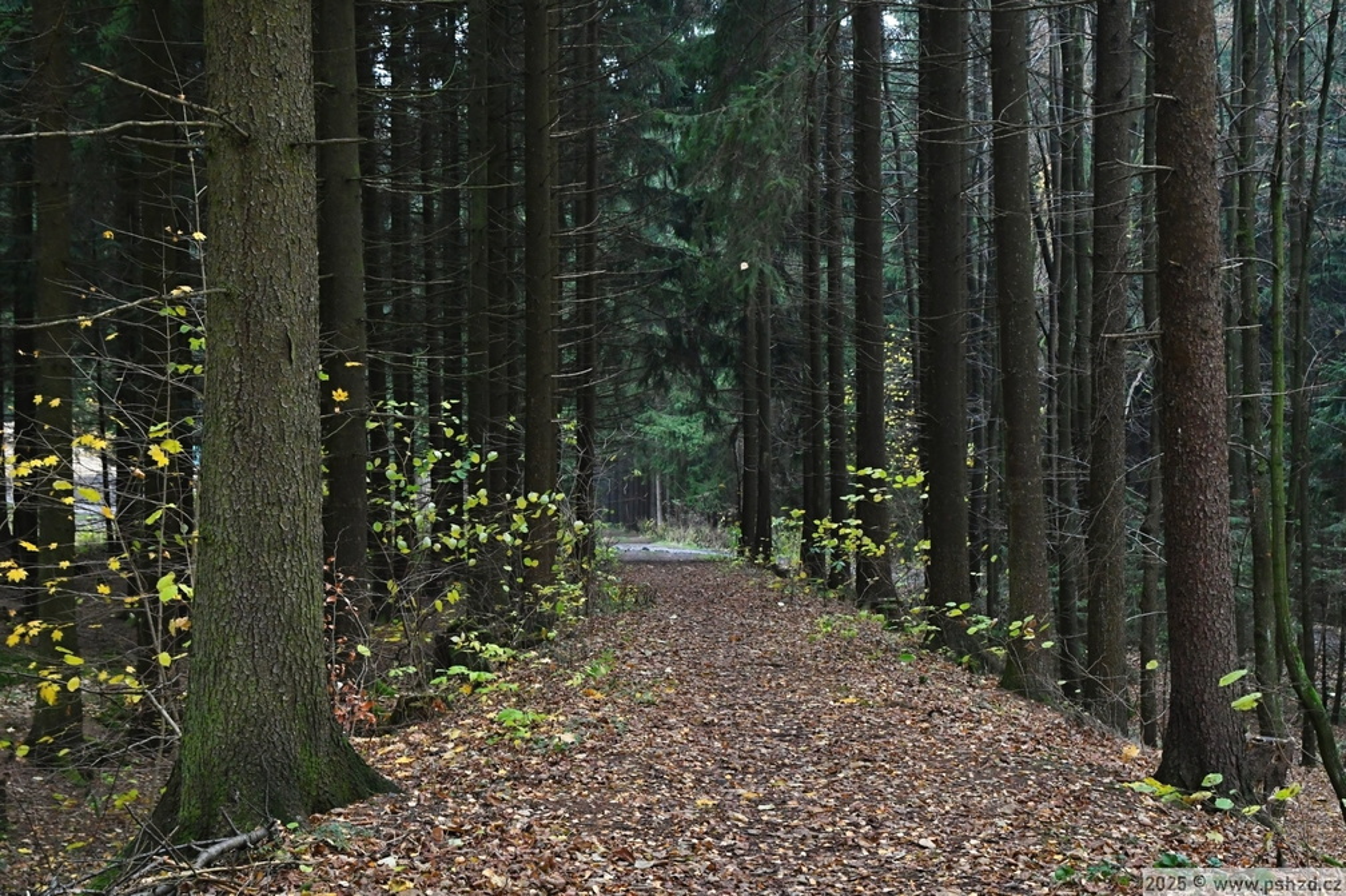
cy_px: 448
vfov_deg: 21.5
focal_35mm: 63
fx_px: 2354
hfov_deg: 31.9
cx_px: 673
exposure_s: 1/160
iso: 3200
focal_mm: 42
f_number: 8
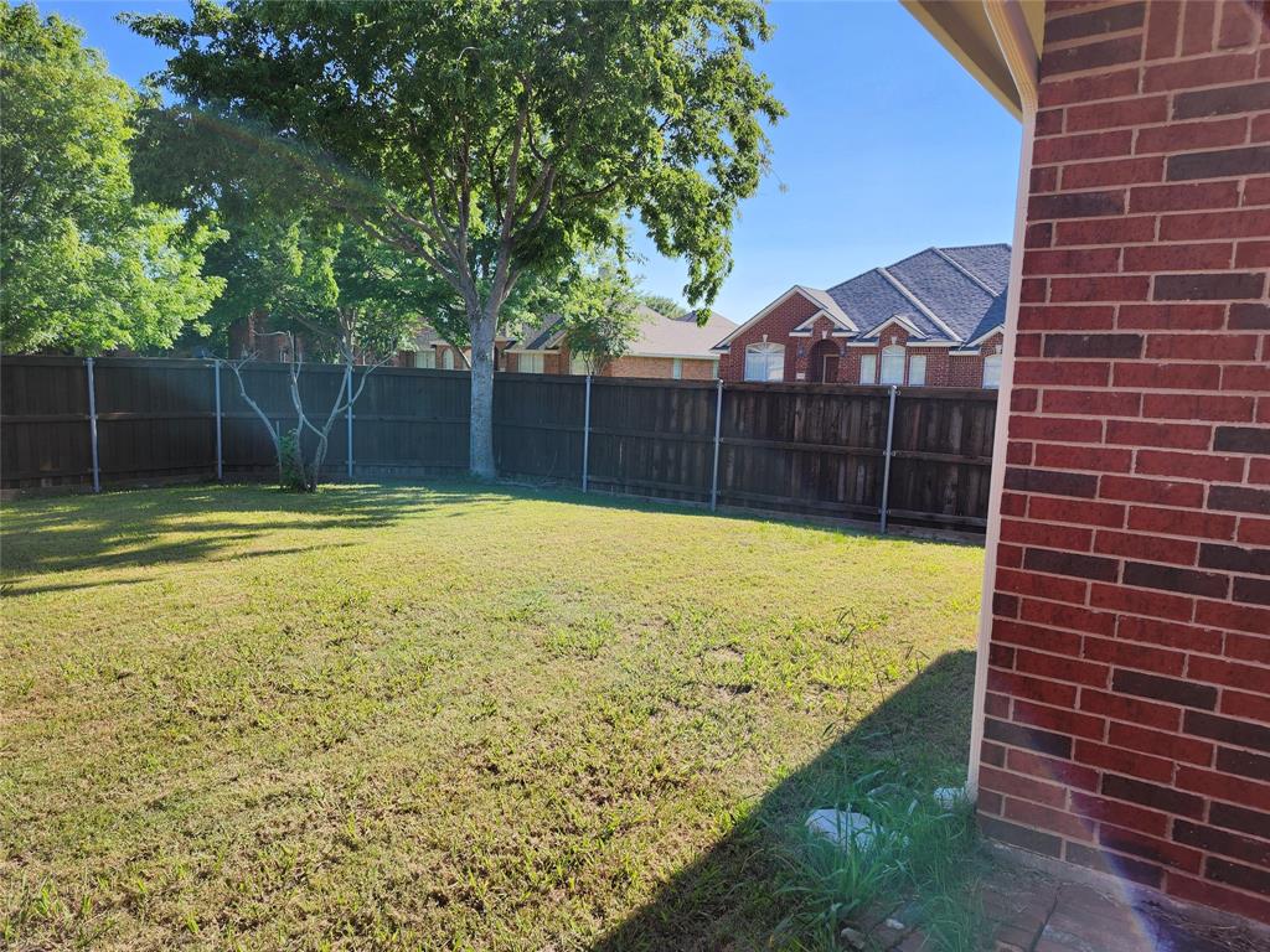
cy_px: 476
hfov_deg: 73.9
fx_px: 844
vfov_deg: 58.9
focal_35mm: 23
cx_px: 635
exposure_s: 1/947
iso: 25
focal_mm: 5.54
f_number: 1.8
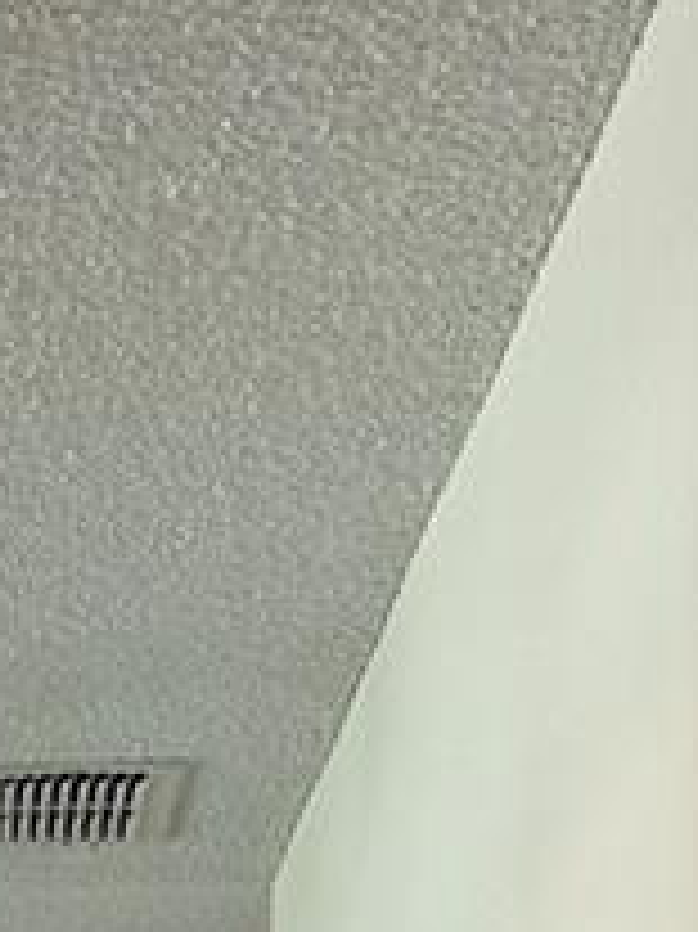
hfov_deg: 10.4
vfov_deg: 10.7
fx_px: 3741
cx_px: -270
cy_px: 2611
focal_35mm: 139
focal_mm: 6.86
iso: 125
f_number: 1.78
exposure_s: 1/120
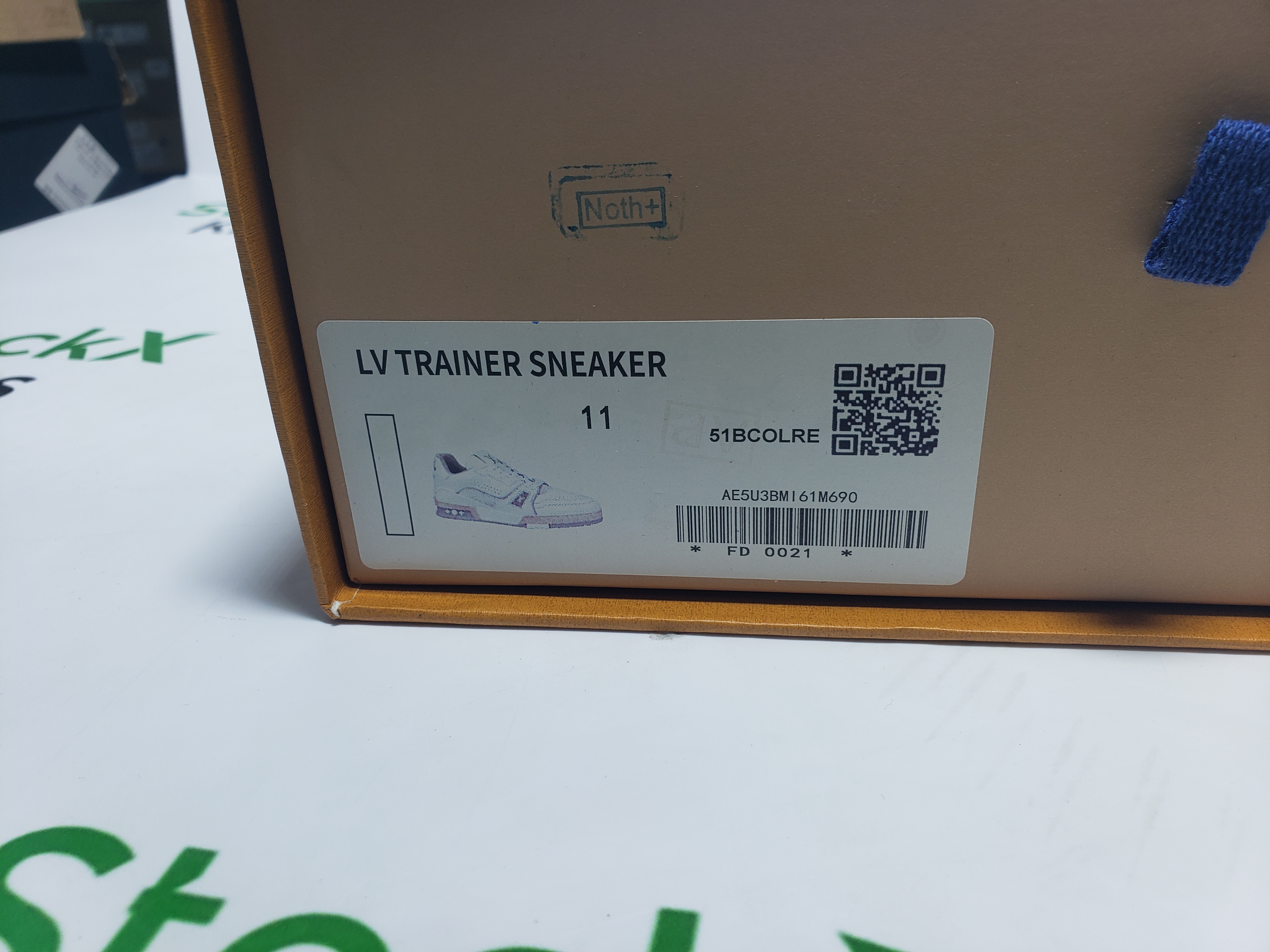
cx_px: 635
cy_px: 476
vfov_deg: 53.1
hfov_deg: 67.3
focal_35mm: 26
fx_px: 954
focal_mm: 4.3
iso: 50
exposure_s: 1/140
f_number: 1.5
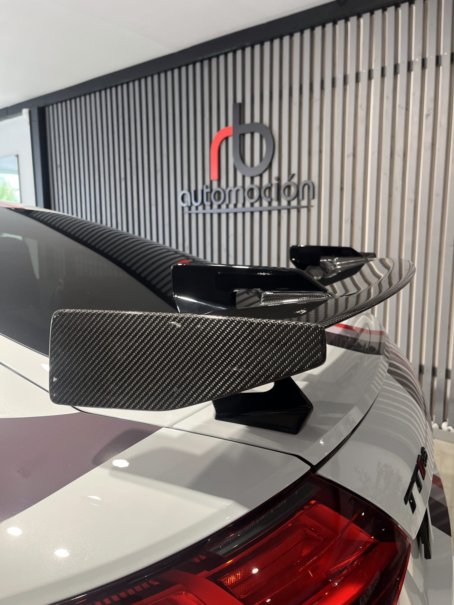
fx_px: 455
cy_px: 302
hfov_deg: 53.1
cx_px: 227
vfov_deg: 67.3
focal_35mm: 26
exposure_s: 1/121
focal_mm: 5.1
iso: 100
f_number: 1.6
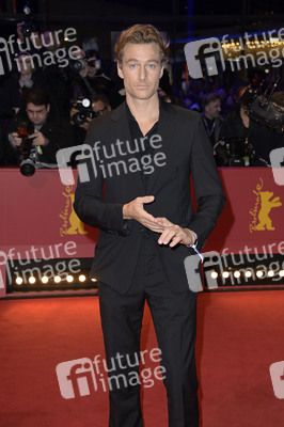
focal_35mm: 62
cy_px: 214
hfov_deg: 21.9
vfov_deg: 32.4
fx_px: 735
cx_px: 142
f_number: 5
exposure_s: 1/250
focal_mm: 62
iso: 800
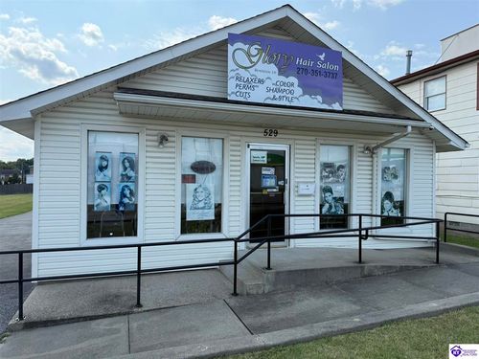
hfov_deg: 71.6
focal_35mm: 24
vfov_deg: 56.8
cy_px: 180
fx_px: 332
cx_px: 240
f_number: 1.78
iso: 100
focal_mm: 6.76
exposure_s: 1/2907
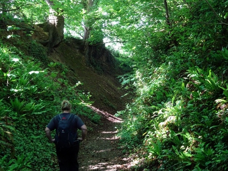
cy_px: 86
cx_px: 114
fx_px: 343
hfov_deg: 36.8
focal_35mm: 52
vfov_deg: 28.1
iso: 800
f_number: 4.5
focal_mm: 8.84
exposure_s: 1/50
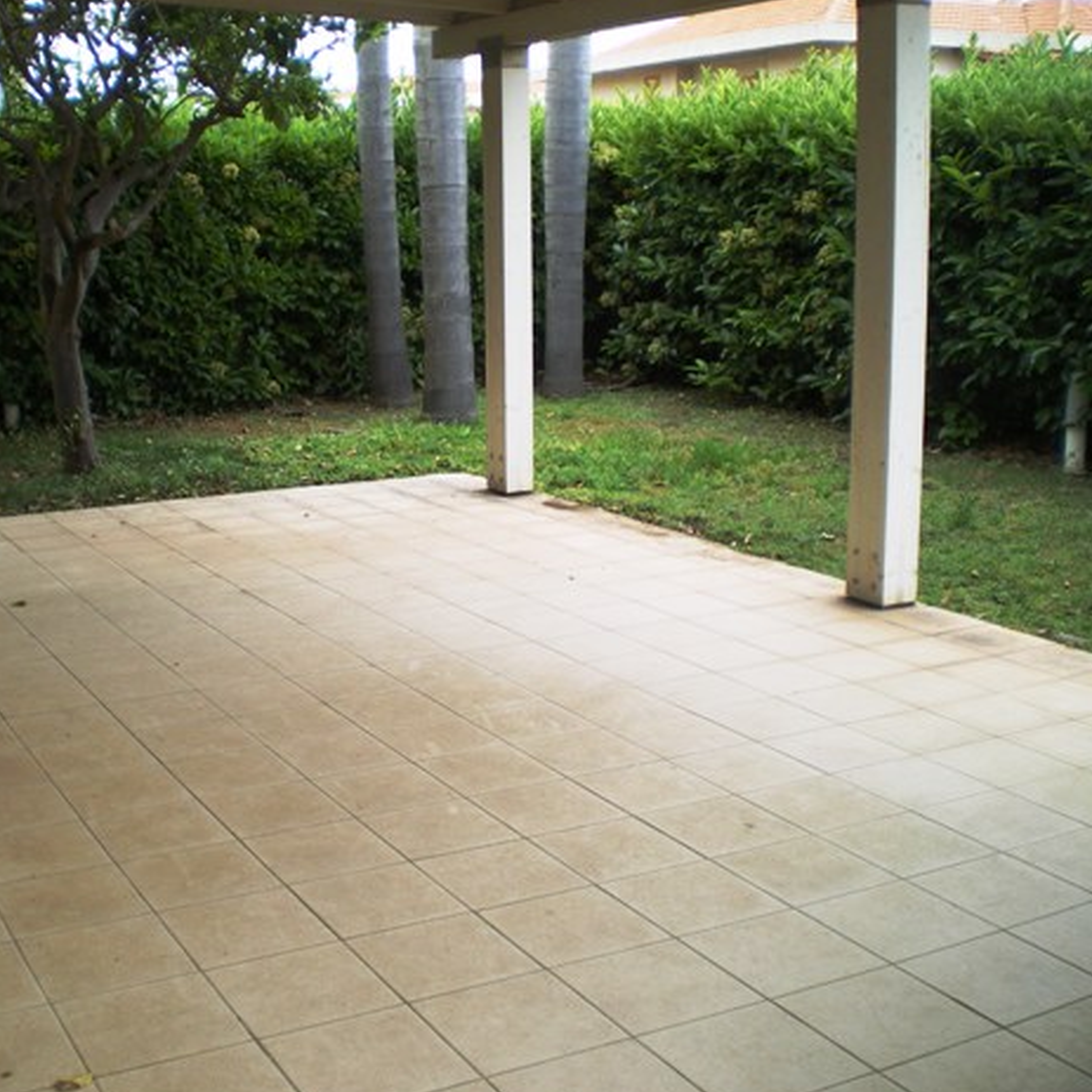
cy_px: 559
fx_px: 1570
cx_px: 356
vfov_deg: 38.3
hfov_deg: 37.9
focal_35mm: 44
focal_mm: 6.3
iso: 50
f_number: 3.1
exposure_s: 1/160
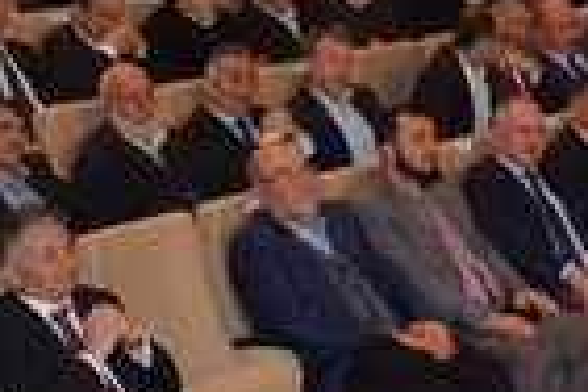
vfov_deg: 10.4
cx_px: 455
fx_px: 2091
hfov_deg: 15.9
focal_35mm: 128
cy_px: -152
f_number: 3.5
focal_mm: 18
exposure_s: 1/60
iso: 3200
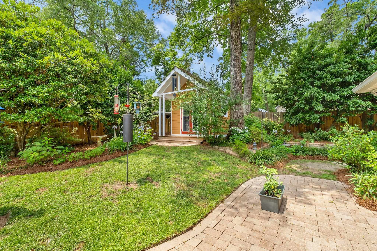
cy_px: 126
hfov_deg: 100.4
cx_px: 188
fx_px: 157
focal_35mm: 15
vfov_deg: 77.3
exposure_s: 1/105
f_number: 8
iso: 250
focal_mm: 10
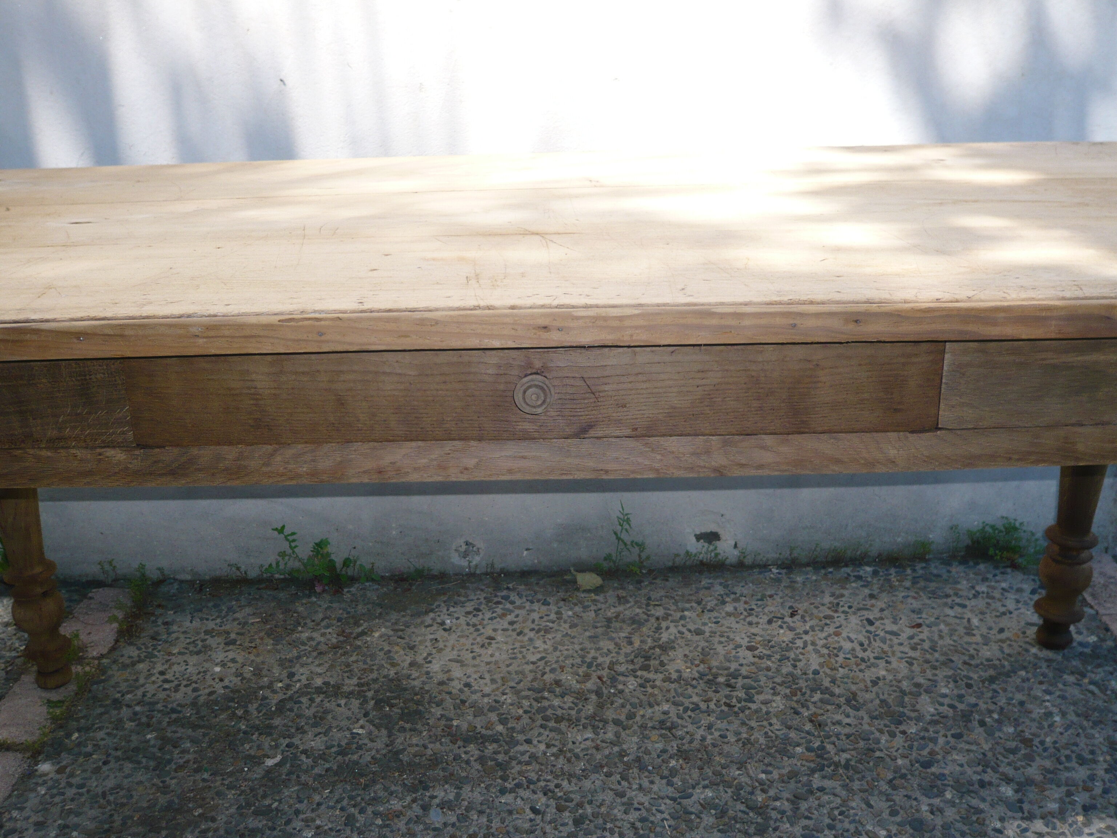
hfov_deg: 51.4
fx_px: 1162
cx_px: 558
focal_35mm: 36
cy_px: 419
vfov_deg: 39.7
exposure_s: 1/400
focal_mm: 5.8
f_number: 3.1
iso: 100
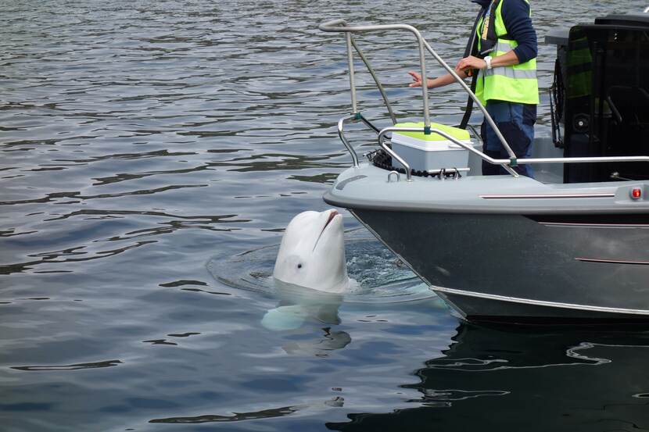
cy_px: 216
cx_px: 324
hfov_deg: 20.4
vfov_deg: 13.7
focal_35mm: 100
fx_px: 1802
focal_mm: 37.1
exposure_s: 1/320
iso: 125
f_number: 5.6
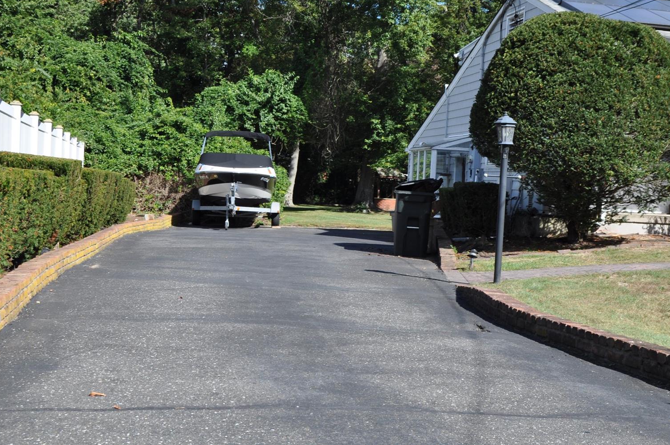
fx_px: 1059
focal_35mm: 57
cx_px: 377
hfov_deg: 35.0
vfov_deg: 23.7
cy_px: 262
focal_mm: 28
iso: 200
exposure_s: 1/320
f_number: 9
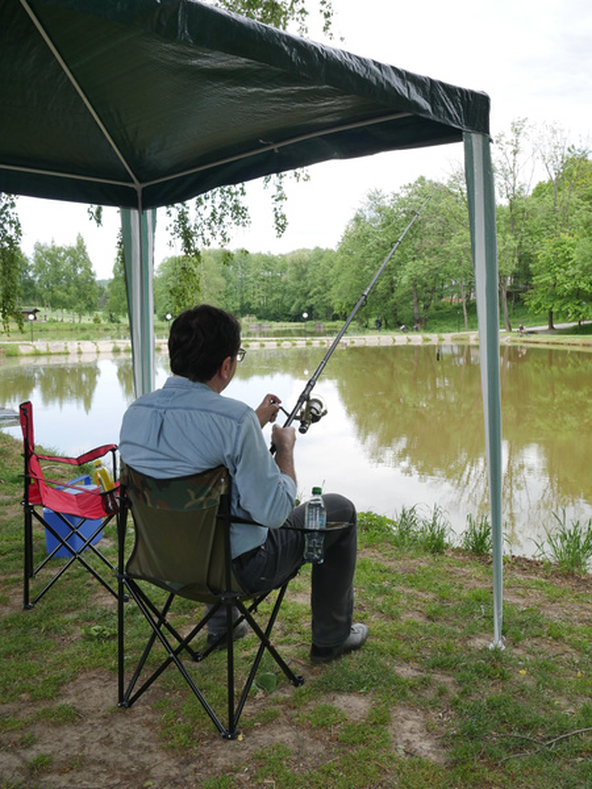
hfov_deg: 39.7
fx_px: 821
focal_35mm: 36
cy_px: 394
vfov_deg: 51.4
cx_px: 296
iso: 400
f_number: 9
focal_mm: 18
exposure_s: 1/160
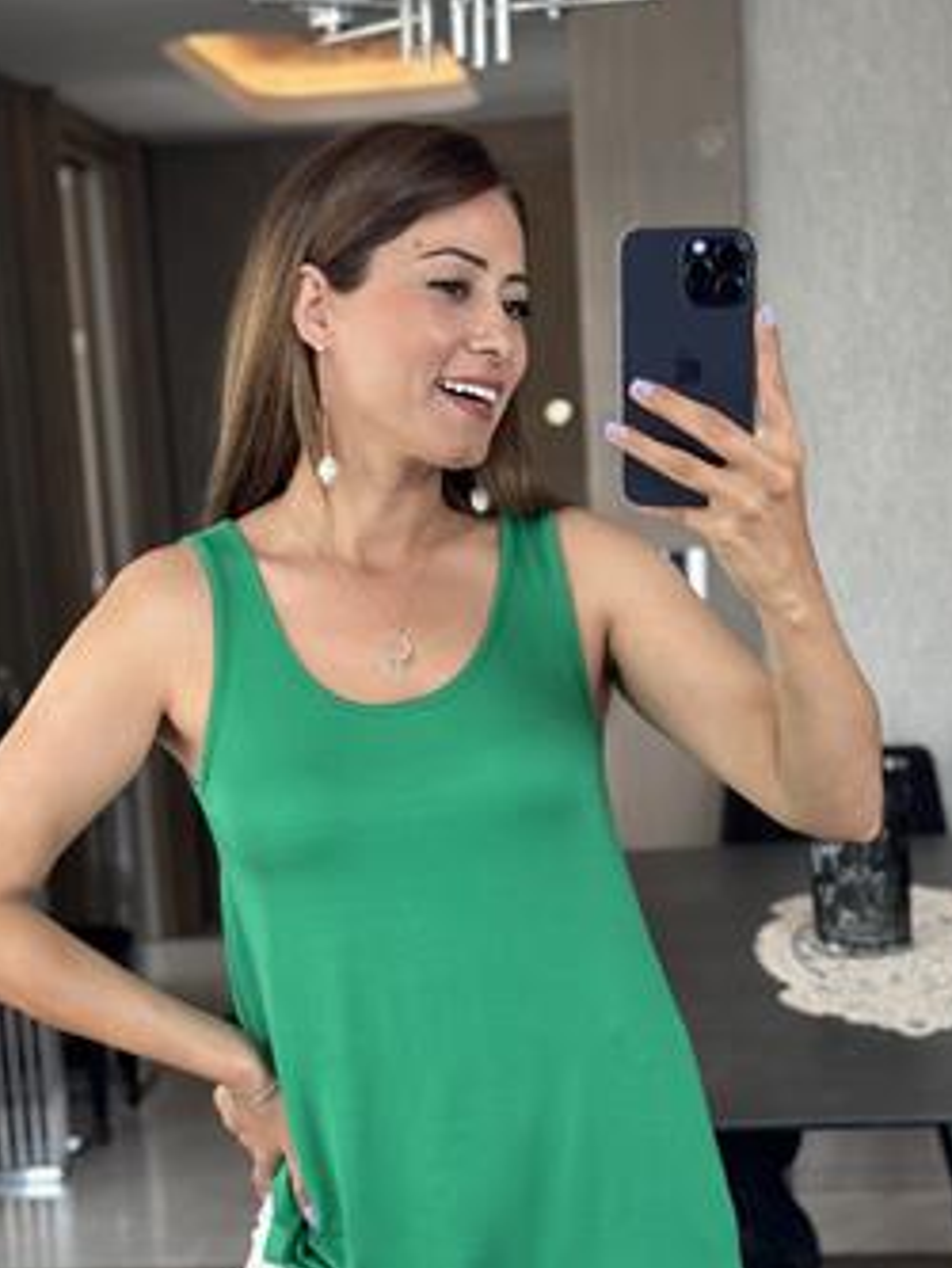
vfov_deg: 26.5
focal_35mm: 73
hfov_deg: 20.2
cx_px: 449
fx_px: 2675
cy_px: 861
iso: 125
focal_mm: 6.86
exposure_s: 1/68
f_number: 1.78
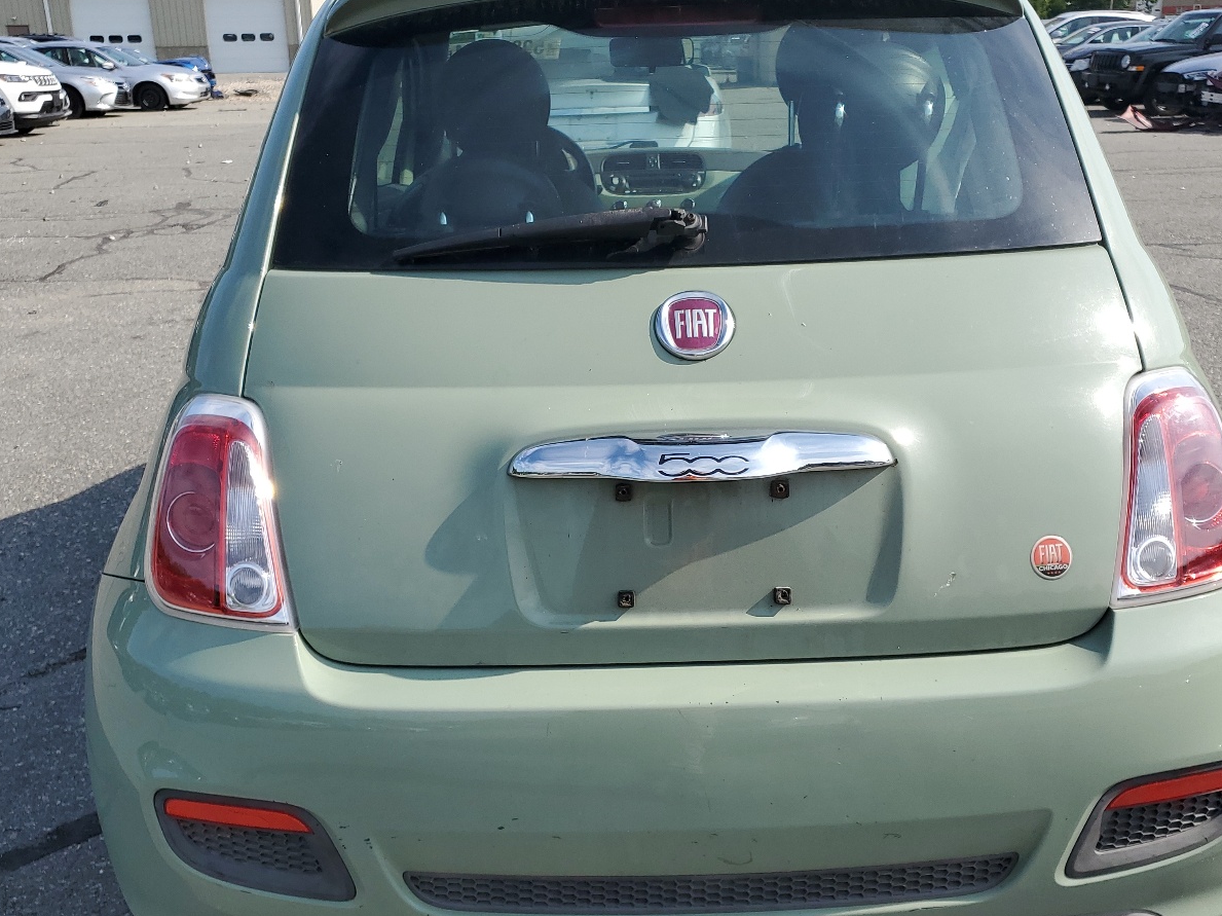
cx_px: 651
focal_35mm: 35
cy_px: 484
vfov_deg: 40.7
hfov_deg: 52.6
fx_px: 1235
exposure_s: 1/2500
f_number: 1.5
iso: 50
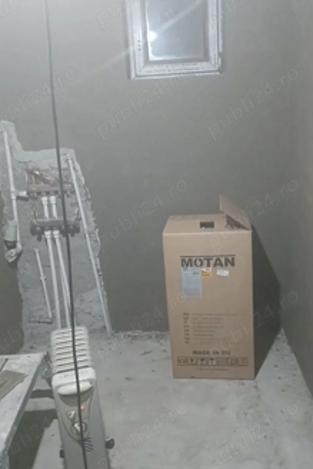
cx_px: 170
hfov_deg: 40.0
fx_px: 430
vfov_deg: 57.2
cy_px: 230
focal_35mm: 33
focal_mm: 3.98
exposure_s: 1/25.1
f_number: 1.8
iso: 500
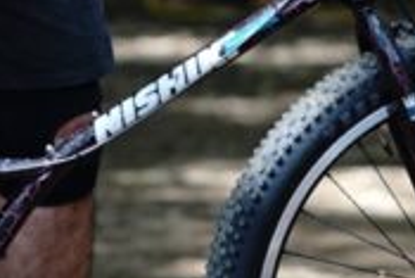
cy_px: -230
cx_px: 55
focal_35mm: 582
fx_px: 6715
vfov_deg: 2.4
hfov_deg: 3.5
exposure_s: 1/500
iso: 100
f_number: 2.5
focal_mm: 85
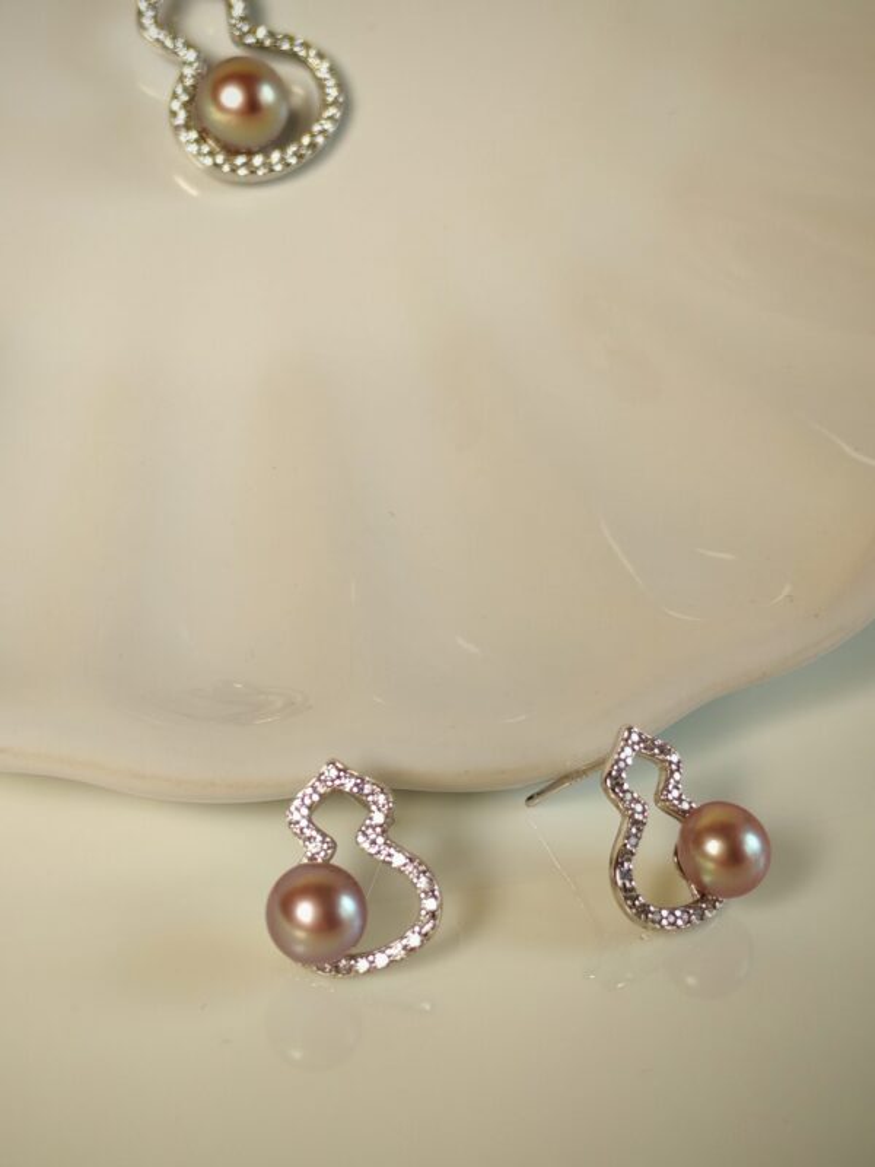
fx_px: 2292
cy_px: 584
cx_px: 438
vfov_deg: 28.6
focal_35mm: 68
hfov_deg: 21.6
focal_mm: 5.52
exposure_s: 1/100
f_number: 1.95
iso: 50
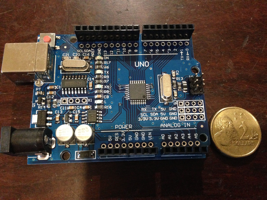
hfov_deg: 55.4
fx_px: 255
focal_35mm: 33
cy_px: 100
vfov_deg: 42.9
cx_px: 134
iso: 500
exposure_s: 1/15
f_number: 2.4
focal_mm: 4.12
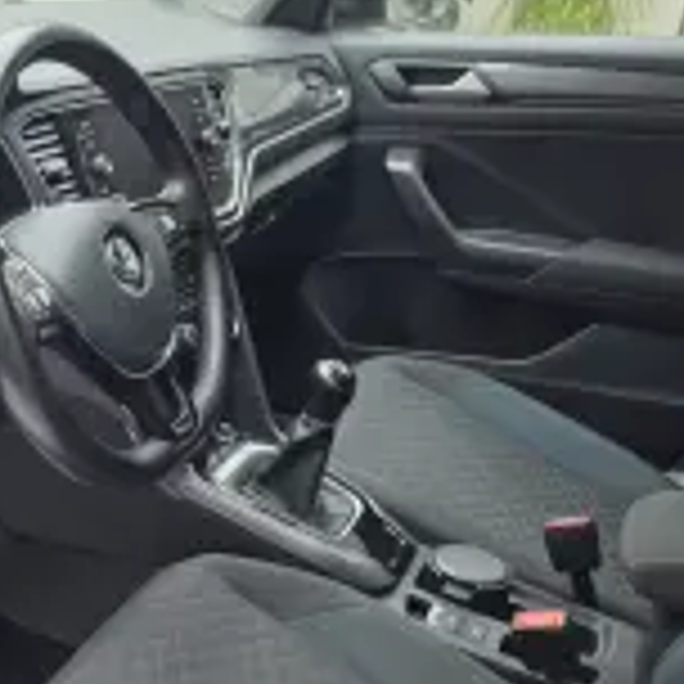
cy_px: 464
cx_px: -14
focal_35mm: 48
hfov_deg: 32.3
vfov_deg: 35.0
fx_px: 1073
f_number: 1.7
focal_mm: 6.25
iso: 100
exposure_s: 1/100
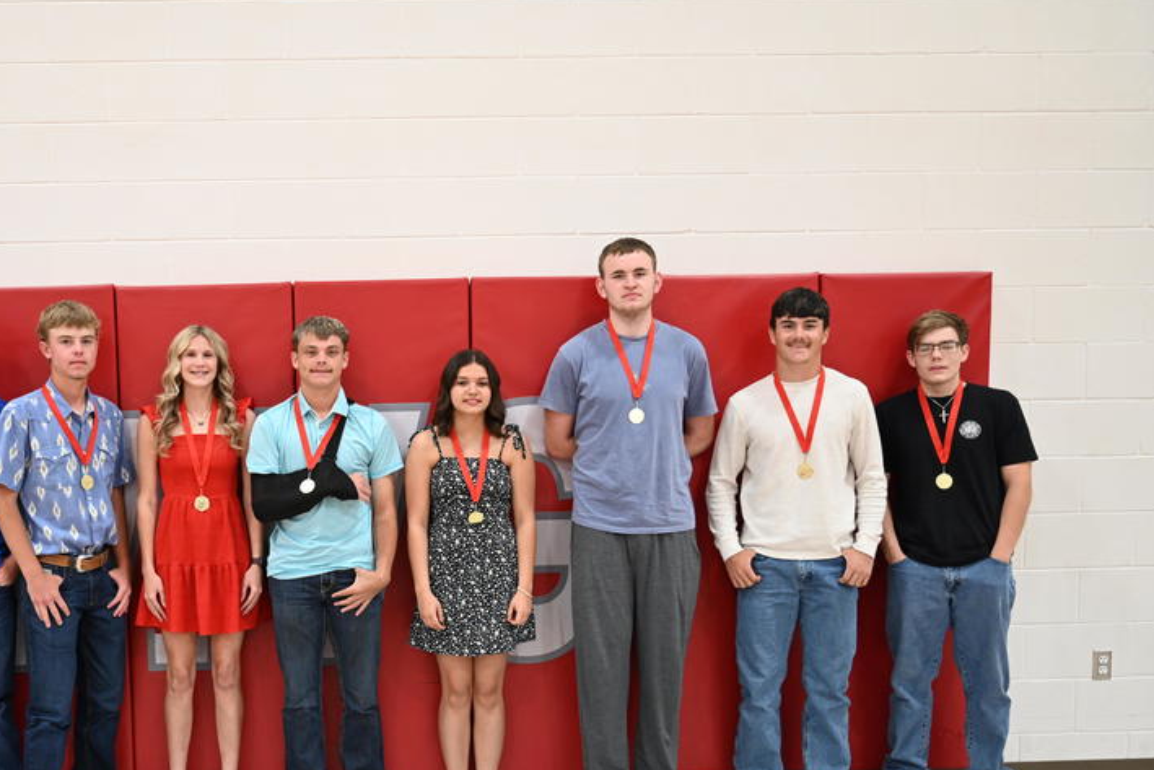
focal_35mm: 39
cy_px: 510
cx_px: 358
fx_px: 1250
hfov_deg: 48.5
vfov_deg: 33.9
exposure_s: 1/125
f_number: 2.8
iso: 800
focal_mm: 27
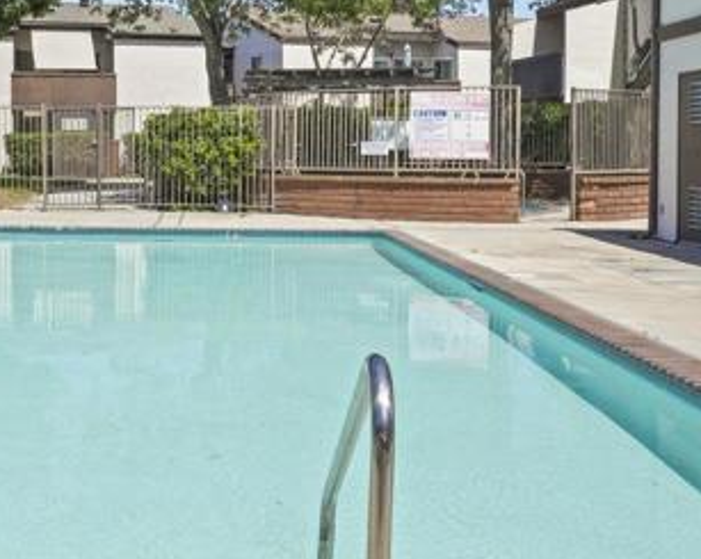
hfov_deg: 37.7
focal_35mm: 46
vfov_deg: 31.9
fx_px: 961
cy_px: 151
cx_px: 82
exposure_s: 1/160
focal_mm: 15.8
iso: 125
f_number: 8
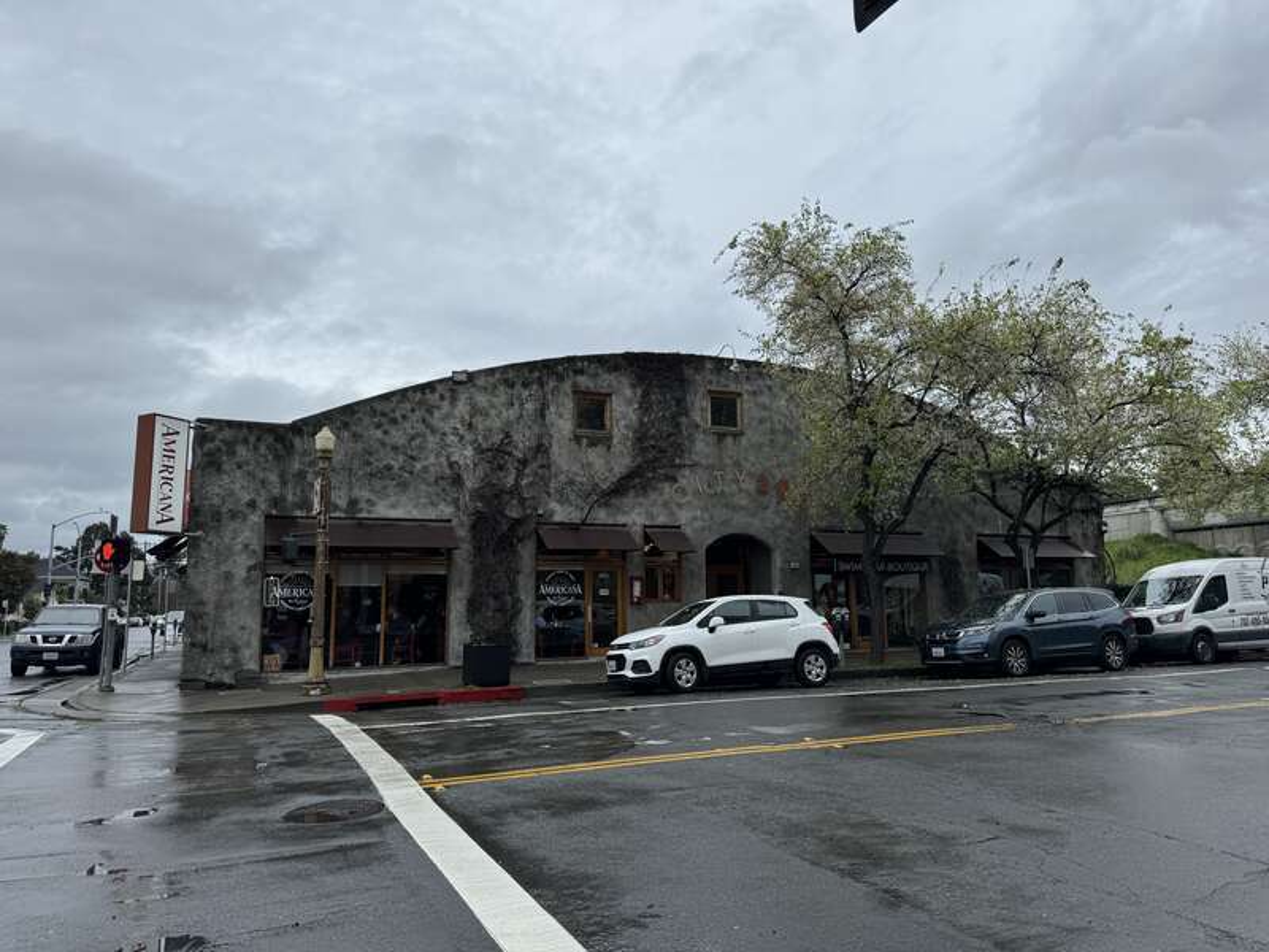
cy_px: 476
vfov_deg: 56.8
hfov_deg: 71.6
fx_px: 880
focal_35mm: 24
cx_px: 634
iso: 80
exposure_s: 1/2105
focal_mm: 6.86
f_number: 1.78
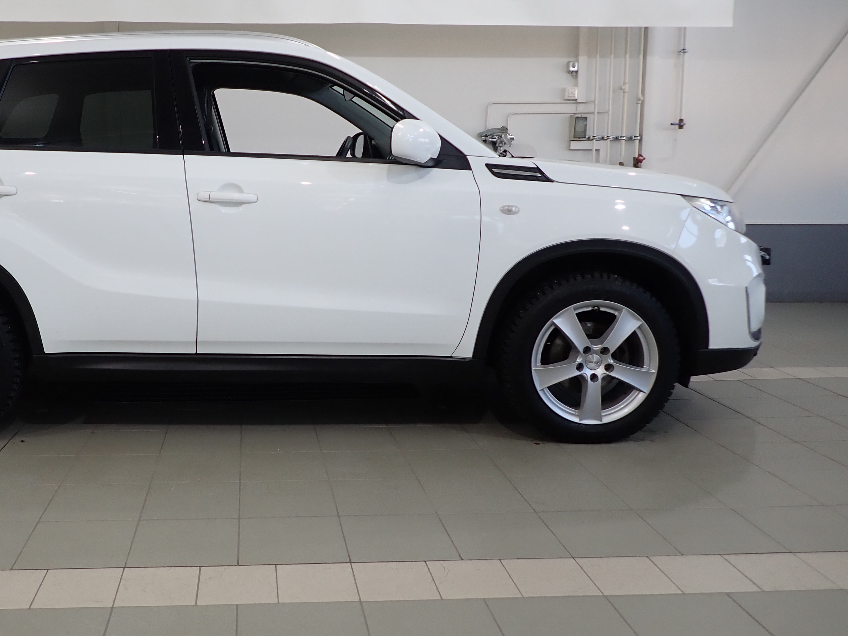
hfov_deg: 52.8
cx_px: 278
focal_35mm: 34
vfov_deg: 41.6
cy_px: 253
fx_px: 833
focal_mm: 4.5
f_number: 2
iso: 100
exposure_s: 1/100
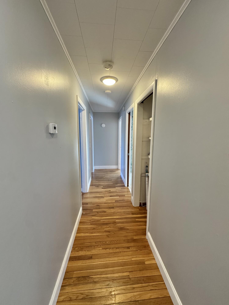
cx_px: 114
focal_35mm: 14
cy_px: 152
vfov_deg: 102.1
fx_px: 123
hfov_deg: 85.7
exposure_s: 1/120
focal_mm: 2.22
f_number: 2.2
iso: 250
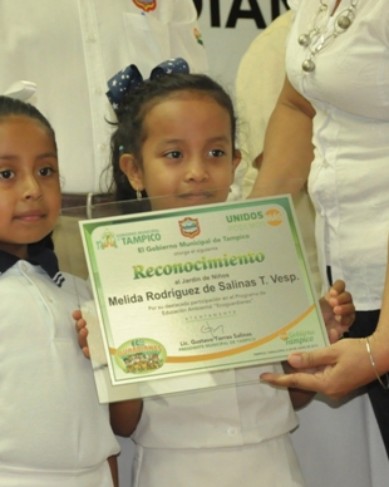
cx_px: 110
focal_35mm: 141
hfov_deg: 10.9
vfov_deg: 13.6
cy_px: 113
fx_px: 2031
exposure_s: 1/100
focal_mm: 38
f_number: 4.5
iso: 1600
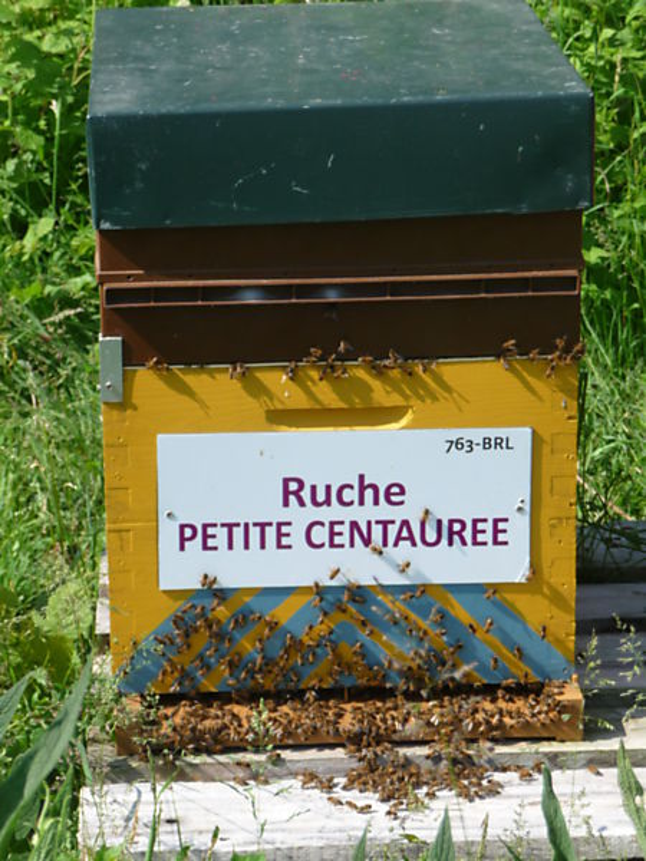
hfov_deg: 12.5
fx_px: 2961
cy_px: 430
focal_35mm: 119
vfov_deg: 16.6
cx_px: 323
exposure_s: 1/400
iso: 100
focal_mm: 20.3
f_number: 4.7
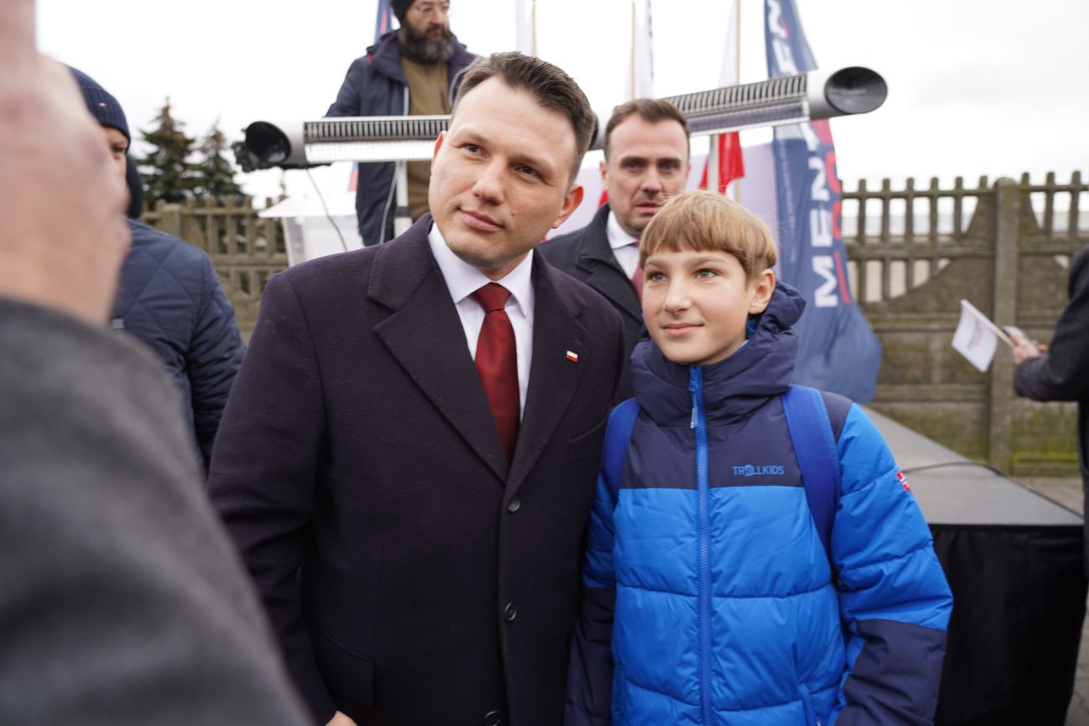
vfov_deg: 53.1
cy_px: 363
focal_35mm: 24
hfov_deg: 73.7
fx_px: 726
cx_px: 544
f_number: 4
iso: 100
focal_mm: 24
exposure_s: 1/100
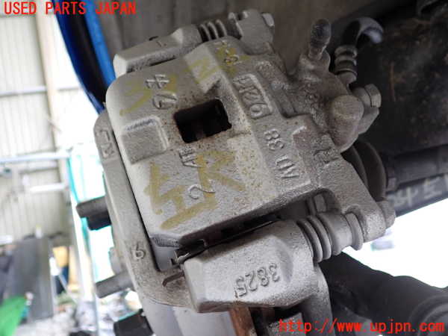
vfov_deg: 46.8
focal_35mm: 30
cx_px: 224
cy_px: 168
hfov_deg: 60.0
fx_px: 388
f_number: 2.3
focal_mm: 5.4
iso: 250
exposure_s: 1/30
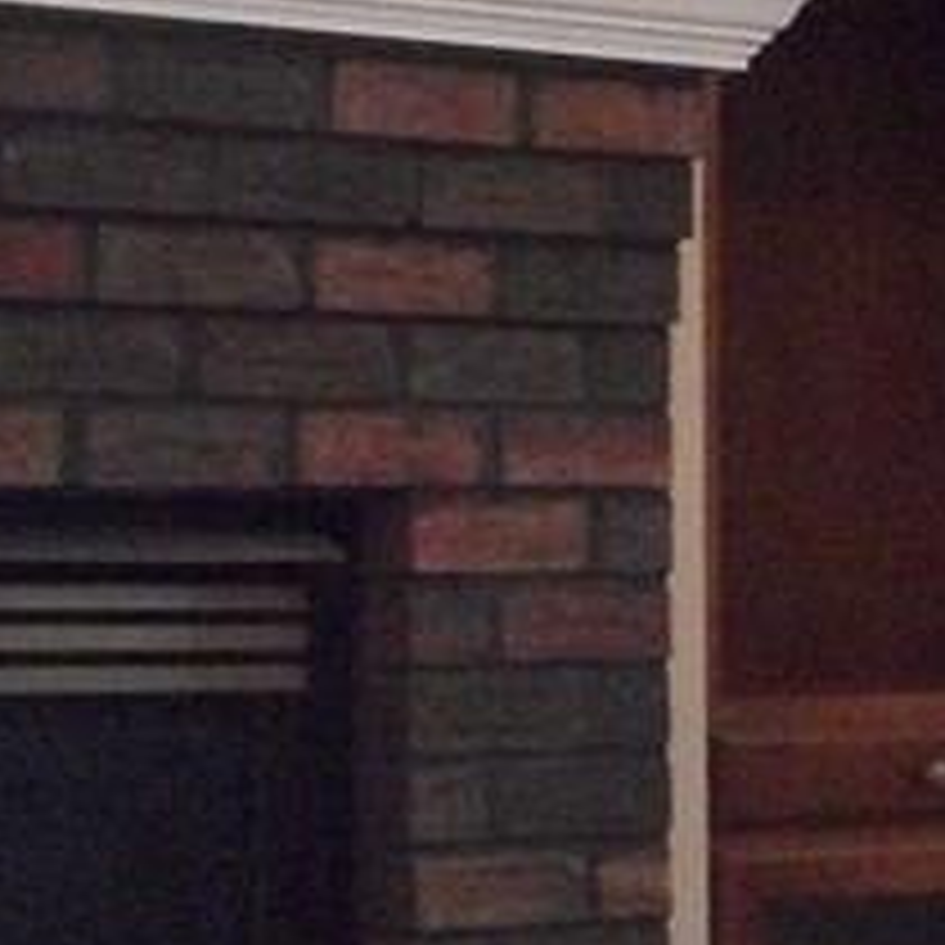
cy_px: 562
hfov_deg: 12.1
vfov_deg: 12.6
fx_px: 4262
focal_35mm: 138
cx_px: 1395
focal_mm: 5.7
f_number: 2.9
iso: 640
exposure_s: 1/125
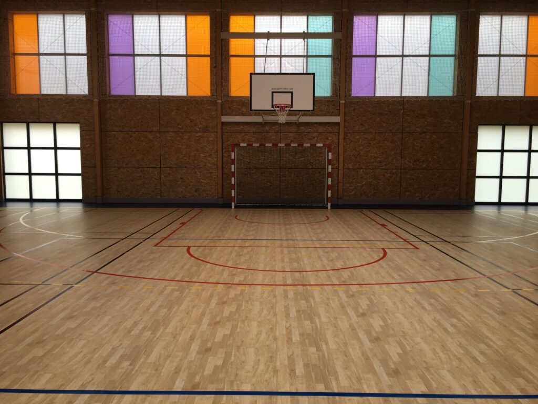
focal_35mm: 29
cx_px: 269
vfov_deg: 48.2
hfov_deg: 61.7
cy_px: 202
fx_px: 451
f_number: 2.2
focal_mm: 4.15
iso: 32
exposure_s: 1/100
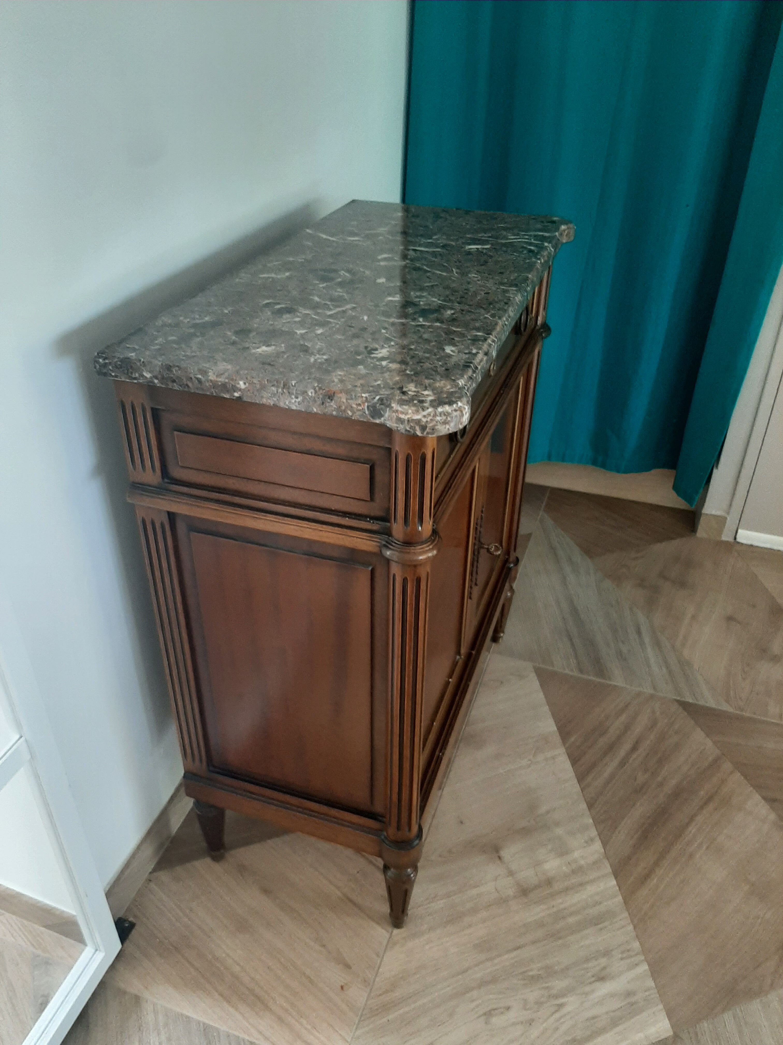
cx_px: 392
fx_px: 784
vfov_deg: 67.3
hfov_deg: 53.1
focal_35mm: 26
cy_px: 522
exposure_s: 1/50
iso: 200
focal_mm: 3.93
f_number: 1.7
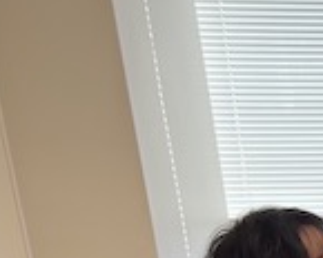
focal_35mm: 112
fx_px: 1071
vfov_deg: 12.9
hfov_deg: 13.7
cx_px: 704
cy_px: 400
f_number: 1.5
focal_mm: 5.7
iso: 64
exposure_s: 1/121
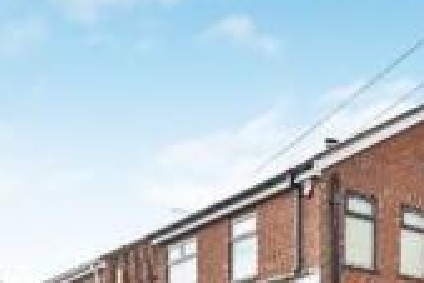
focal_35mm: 62
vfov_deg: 18.4
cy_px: 472
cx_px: 493
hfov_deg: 28.6
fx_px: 731
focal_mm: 16
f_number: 5.6
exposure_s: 1/250
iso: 100
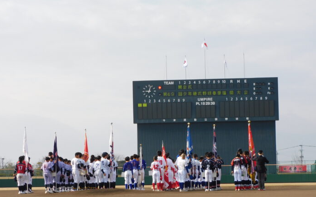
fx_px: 964
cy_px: 117
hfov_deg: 18.6
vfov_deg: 11.7
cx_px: 158
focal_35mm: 112
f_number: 4.8
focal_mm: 18.8
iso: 125
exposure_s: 1/500
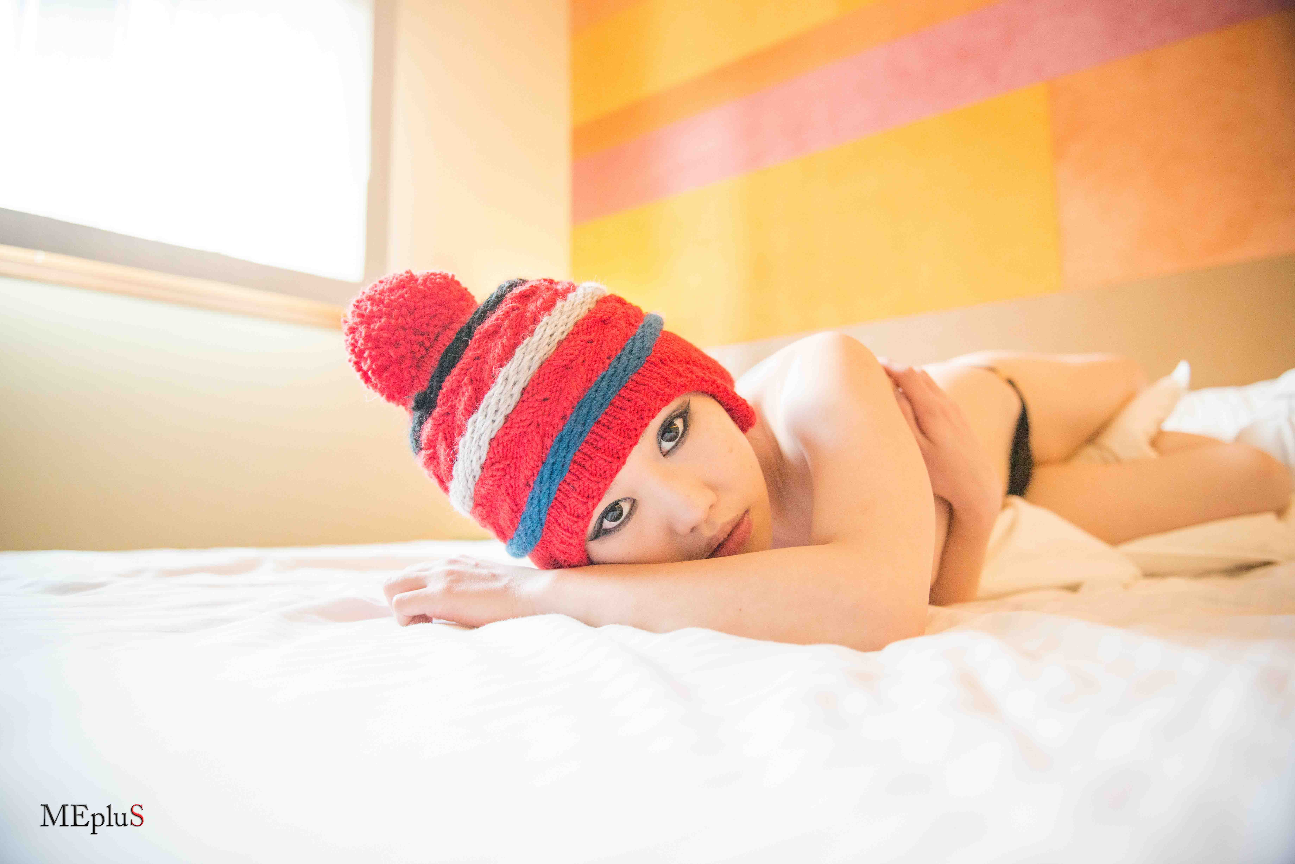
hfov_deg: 69.4
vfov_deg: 49.6
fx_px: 936
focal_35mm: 26
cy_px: 432
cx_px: 648
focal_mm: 26
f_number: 2.8
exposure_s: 1/250
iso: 1250
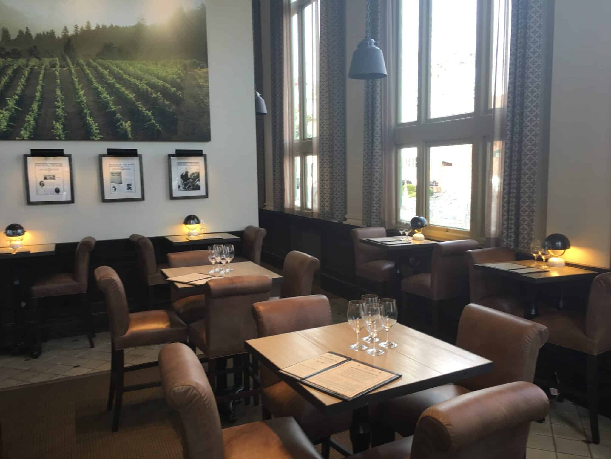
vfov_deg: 48.2
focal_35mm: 29
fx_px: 512
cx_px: 306
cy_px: 230
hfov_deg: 61.7
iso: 25
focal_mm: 4.15
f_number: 2.2
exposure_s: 1/60
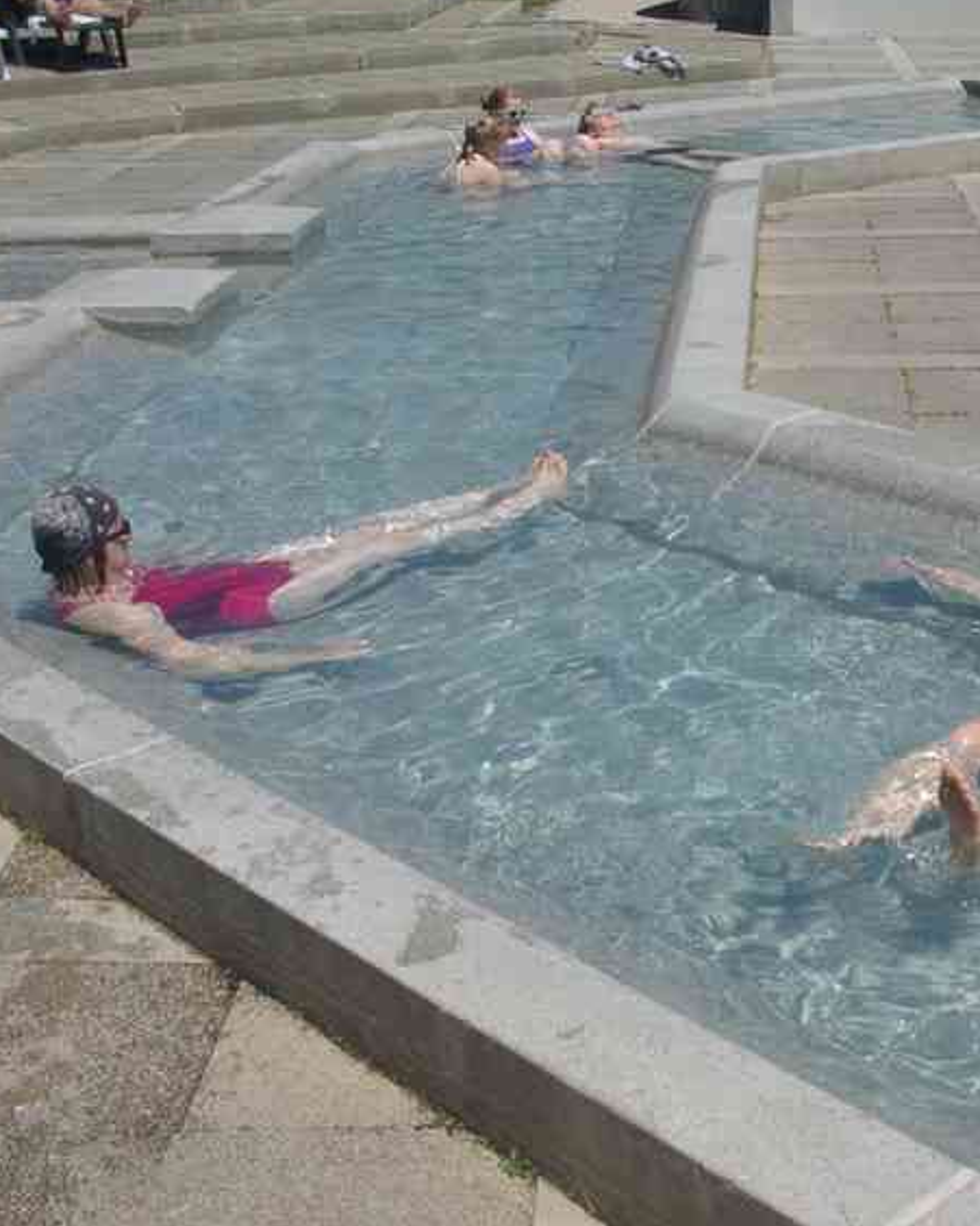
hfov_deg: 29.7
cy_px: 665
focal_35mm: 50
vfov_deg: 37.3
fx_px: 1813
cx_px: 752
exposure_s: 1/350
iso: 100
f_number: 8
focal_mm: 20
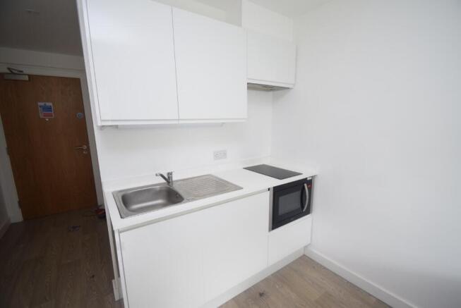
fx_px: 192
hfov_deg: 100.3
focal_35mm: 15
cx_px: 230
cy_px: 154
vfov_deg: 77.5
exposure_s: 1/60
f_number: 4
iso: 720
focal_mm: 10
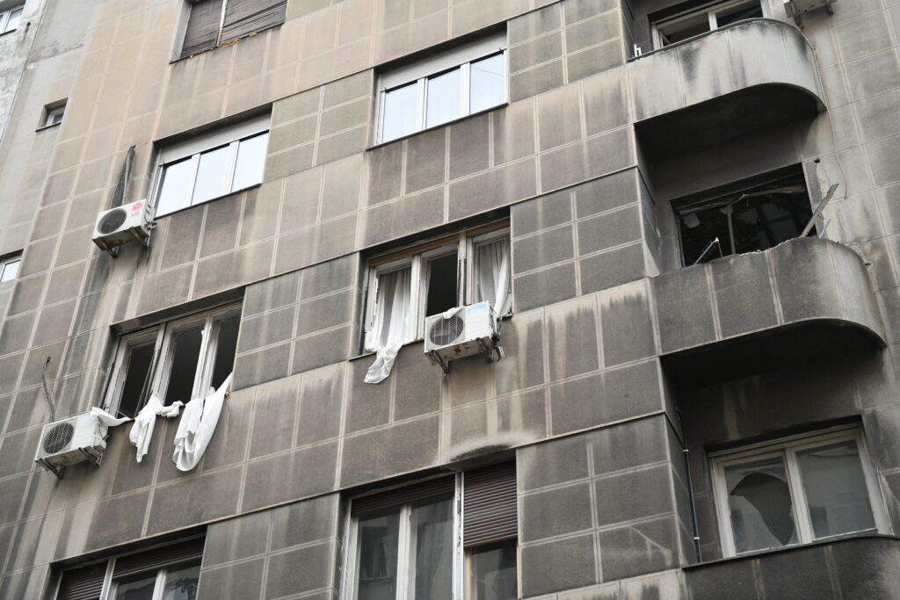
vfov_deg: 24.6
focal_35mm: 55
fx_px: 1375
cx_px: 450
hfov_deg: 36.2
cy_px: 300
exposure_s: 1/1250
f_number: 3.5
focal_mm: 55
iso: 1600
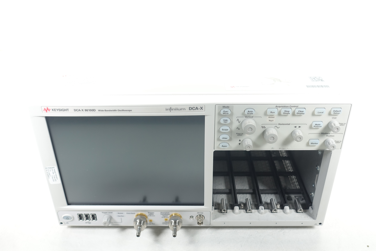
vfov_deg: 38.9
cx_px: 188
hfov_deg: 55.8
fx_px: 355
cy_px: 126
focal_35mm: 34
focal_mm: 12.48
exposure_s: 1/60
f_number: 2.8
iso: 125
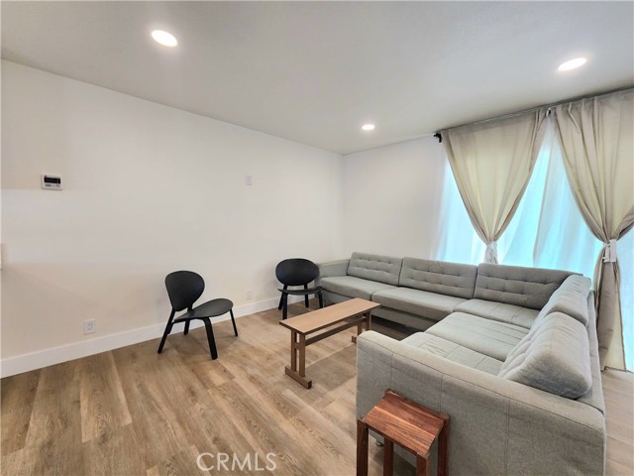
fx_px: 238
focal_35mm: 13
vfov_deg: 89.9
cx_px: 317
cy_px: 238
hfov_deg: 106.2
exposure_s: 1/60.2
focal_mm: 2.2
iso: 64
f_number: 2.2
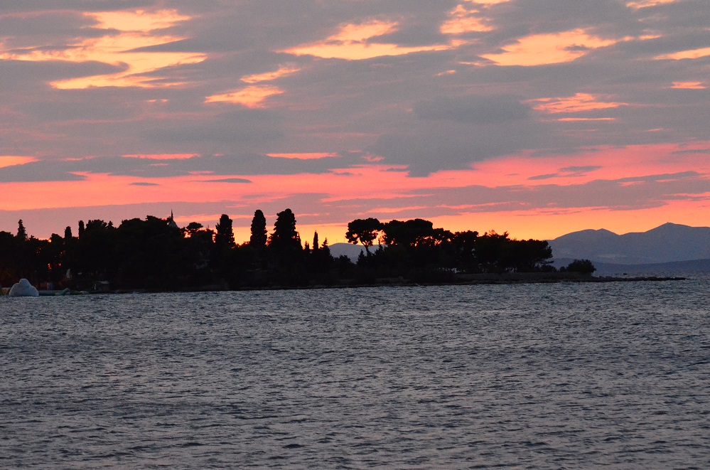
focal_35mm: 128
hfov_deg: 16.1
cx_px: 355
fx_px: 2509
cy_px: 235
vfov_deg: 10.7
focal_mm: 85
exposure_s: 1/25
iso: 6400
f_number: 5.6
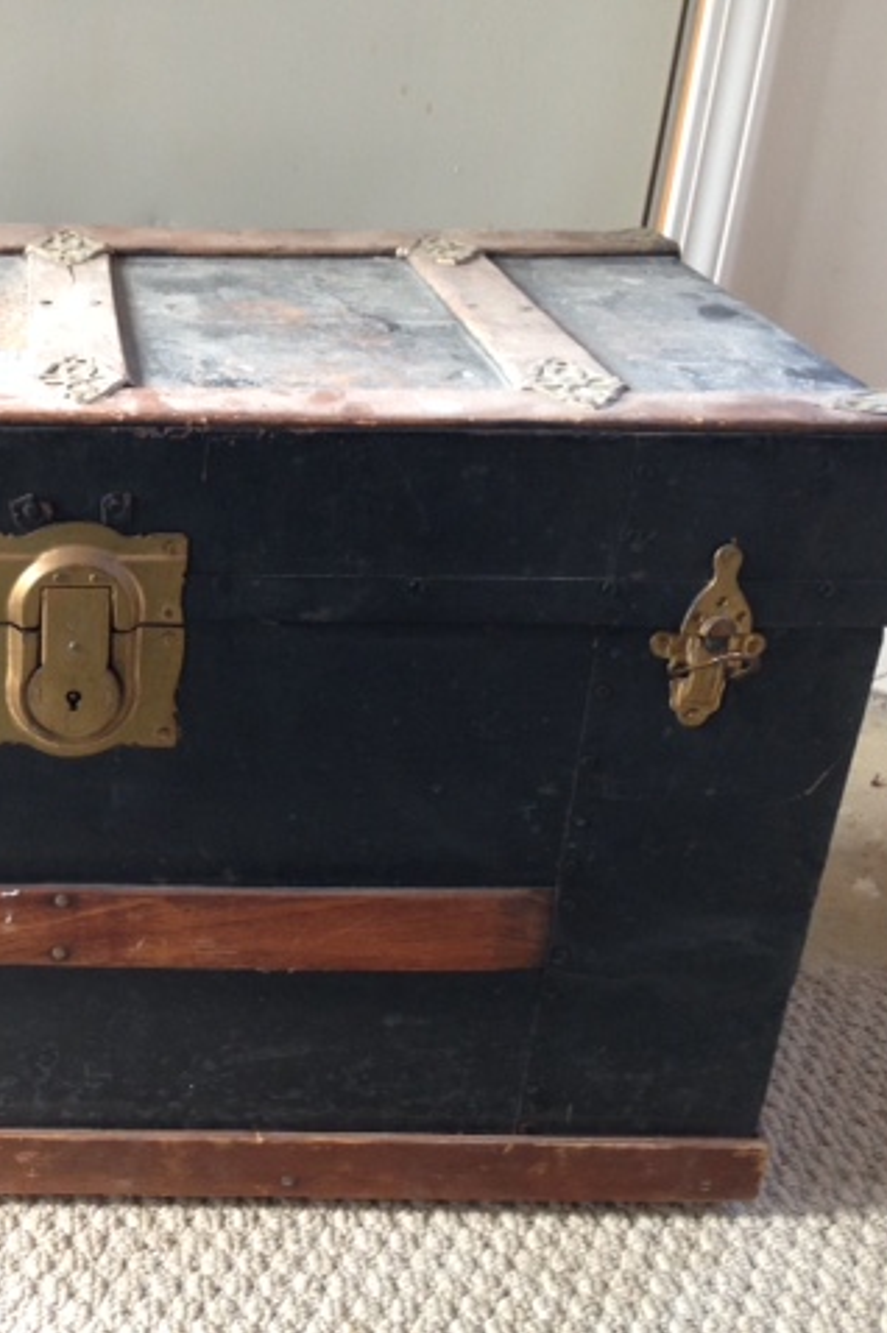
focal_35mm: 46
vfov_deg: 42.8
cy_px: 666
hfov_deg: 28.1
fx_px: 1702
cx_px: 81
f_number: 2.4
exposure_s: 1/20
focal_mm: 4.12
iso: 125
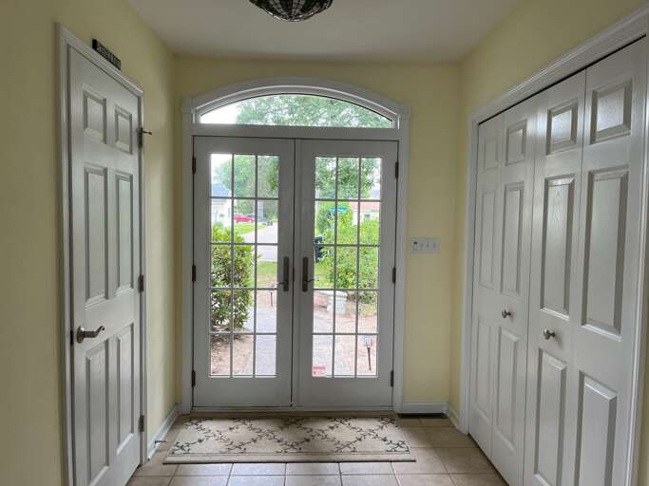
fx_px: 487
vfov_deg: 53.0
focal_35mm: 26
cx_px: 324
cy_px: 243
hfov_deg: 67.3
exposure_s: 1/100
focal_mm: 5.1
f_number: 1.6
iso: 50
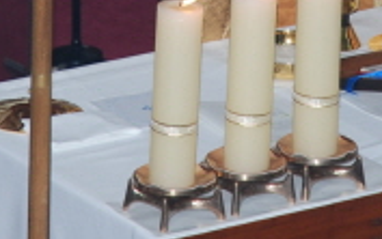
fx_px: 4543
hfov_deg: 4.8
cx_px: 287
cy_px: -167
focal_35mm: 436
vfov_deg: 3.0
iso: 200
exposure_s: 1/60
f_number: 4.5
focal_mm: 70
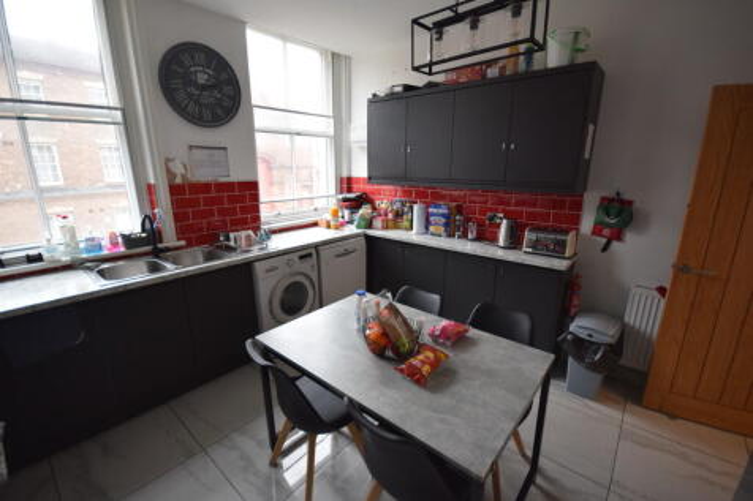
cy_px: 250
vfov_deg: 77.3
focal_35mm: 15
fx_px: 314
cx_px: 376
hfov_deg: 100.4
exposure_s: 1/60
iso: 560
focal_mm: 10
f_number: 4
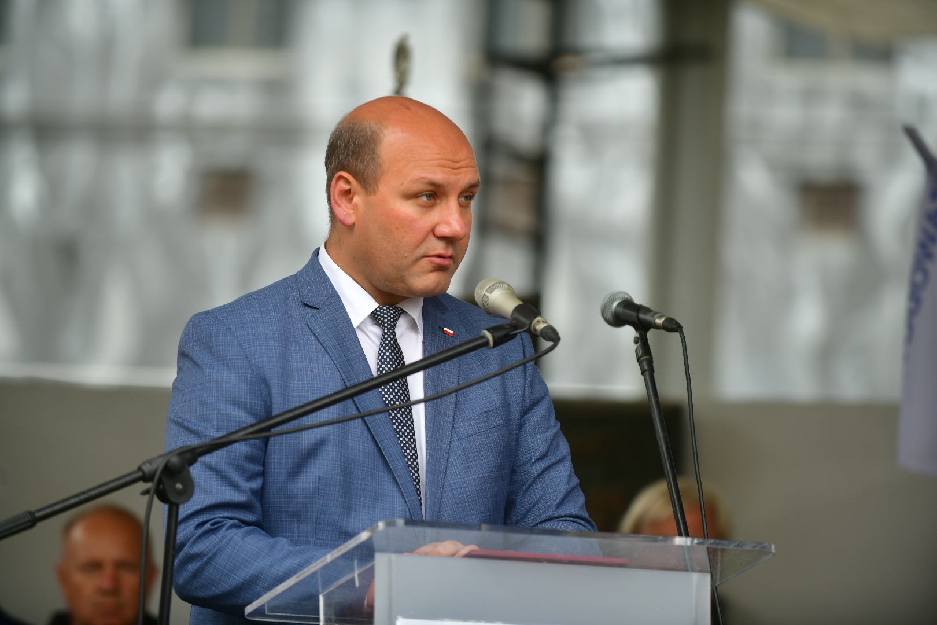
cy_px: 312
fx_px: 5205
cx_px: 468
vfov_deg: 6.9
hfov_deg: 10.3
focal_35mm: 200
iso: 100
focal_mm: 200
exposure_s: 1/160
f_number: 3.5
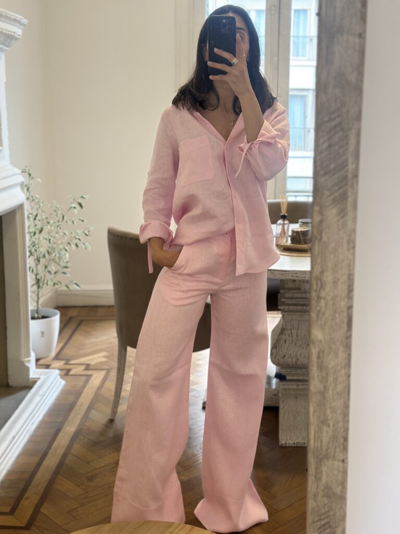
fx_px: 740
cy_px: 267
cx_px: 200
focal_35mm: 48
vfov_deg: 39.7
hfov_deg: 30.3
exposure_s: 1/60
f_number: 1.78
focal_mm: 6.86
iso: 160
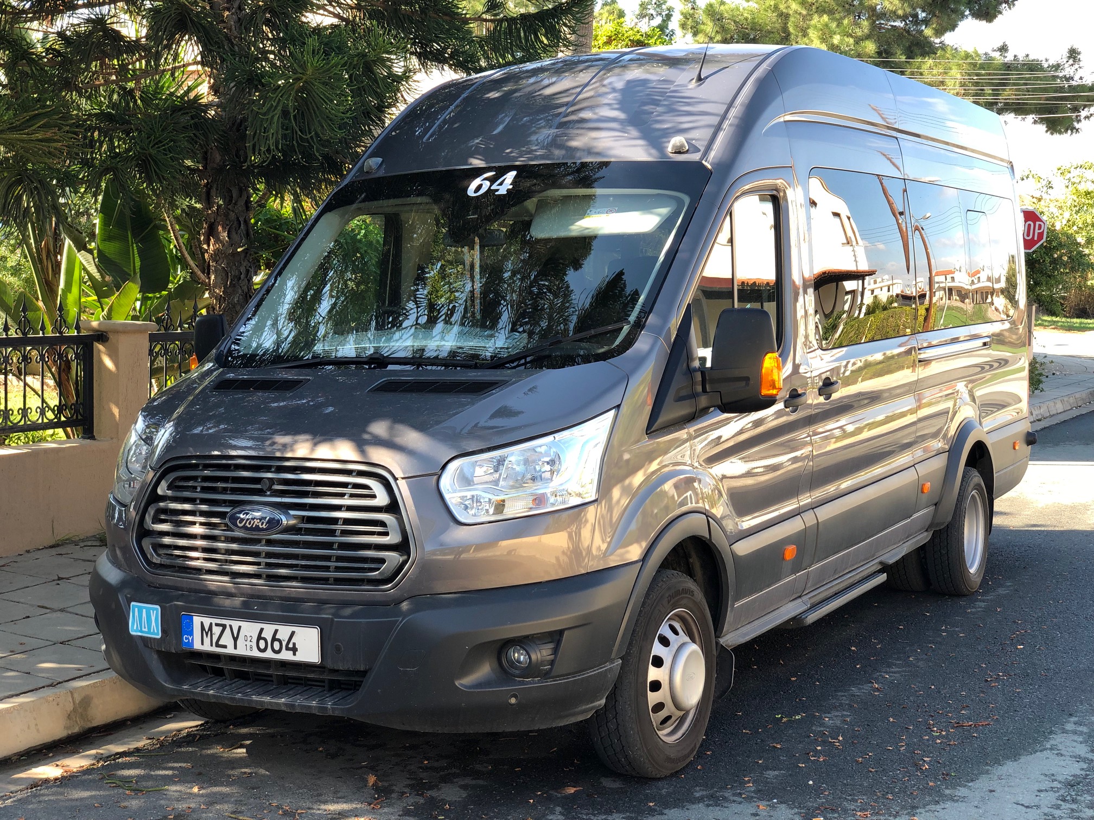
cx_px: 547
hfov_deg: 36.8
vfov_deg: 28.0
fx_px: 1643
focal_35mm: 52
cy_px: 410
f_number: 2.4
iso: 16
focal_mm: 6
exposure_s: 1/120
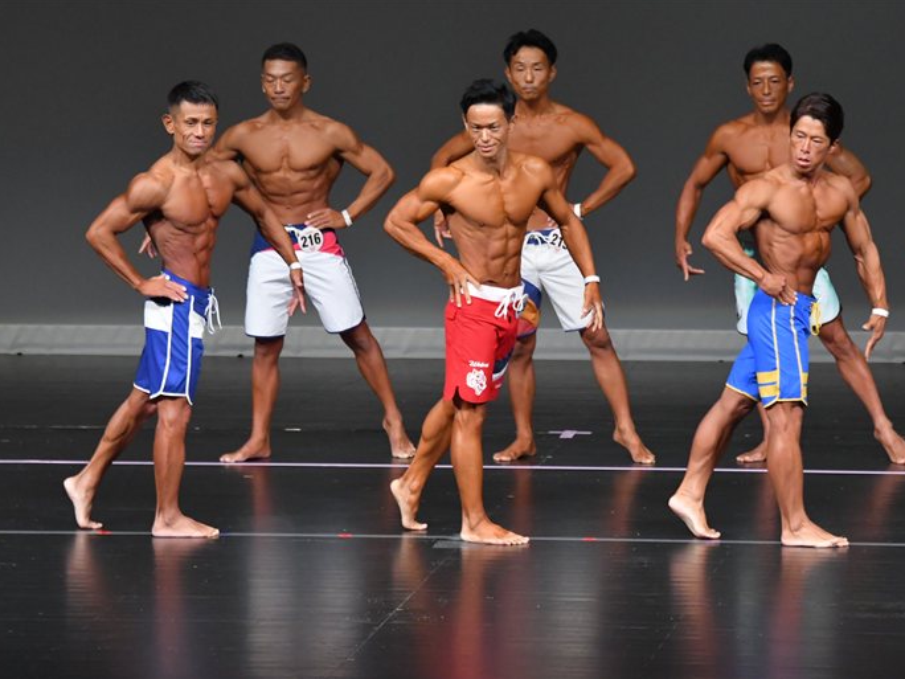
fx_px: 7686
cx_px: 498
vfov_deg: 5.1
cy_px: 340
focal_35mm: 294
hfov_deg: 6.7
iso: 4000
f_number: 5.6
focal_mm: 180
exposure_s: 1/400
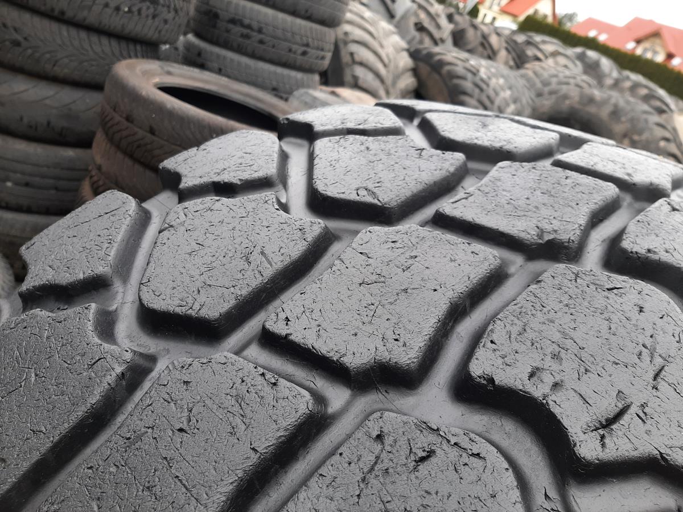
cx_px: 342
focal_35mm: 26
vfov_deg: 53.1
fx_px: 513
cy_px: 256
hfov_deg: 67.3
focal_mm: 3.93
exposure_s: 1/100
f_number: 1.7
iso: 50
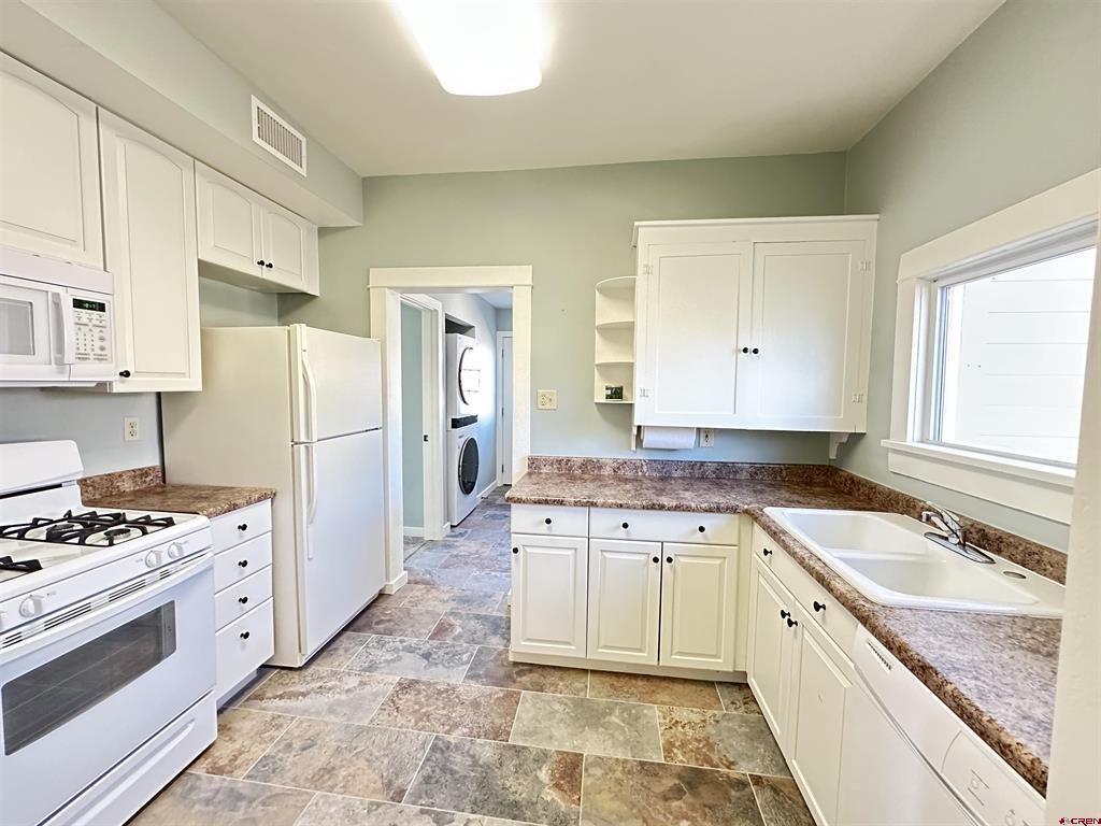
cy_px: 413
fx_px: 445
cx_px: 550
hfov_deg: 102.1
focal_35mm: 14
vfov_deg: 85.7
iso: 800
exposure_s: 1/60
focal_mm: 2.22
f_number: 2.2
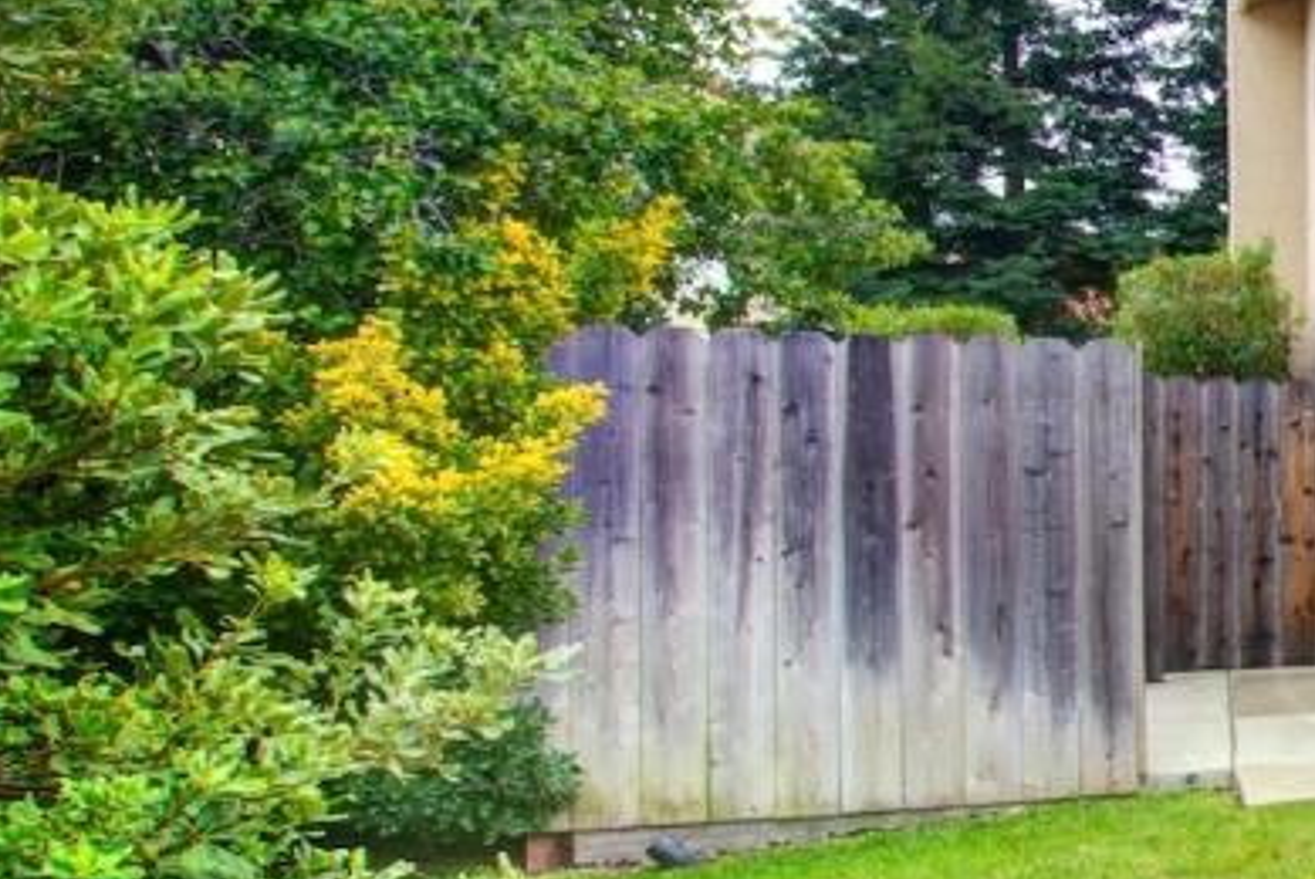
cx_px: 2316
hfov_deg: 22.7
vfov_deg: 25.1
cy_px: 470
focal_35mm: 54
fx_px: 1974
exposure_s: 1/50
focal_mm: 14
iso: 100
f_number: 14
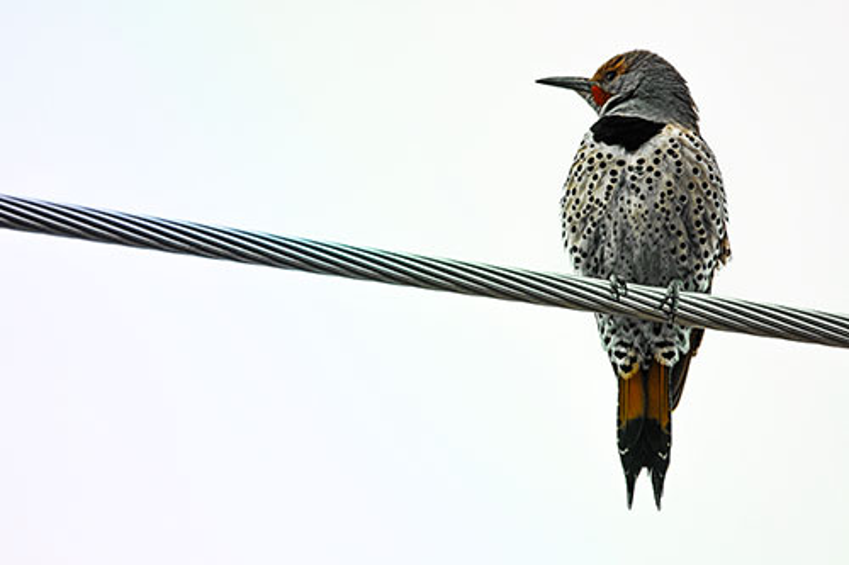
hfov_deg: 1.7
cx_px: 424
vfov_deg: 1.1
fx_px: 28289
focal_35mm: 1200
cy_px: 282
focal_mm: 1200
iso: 720
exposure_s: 1/1250
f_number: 13
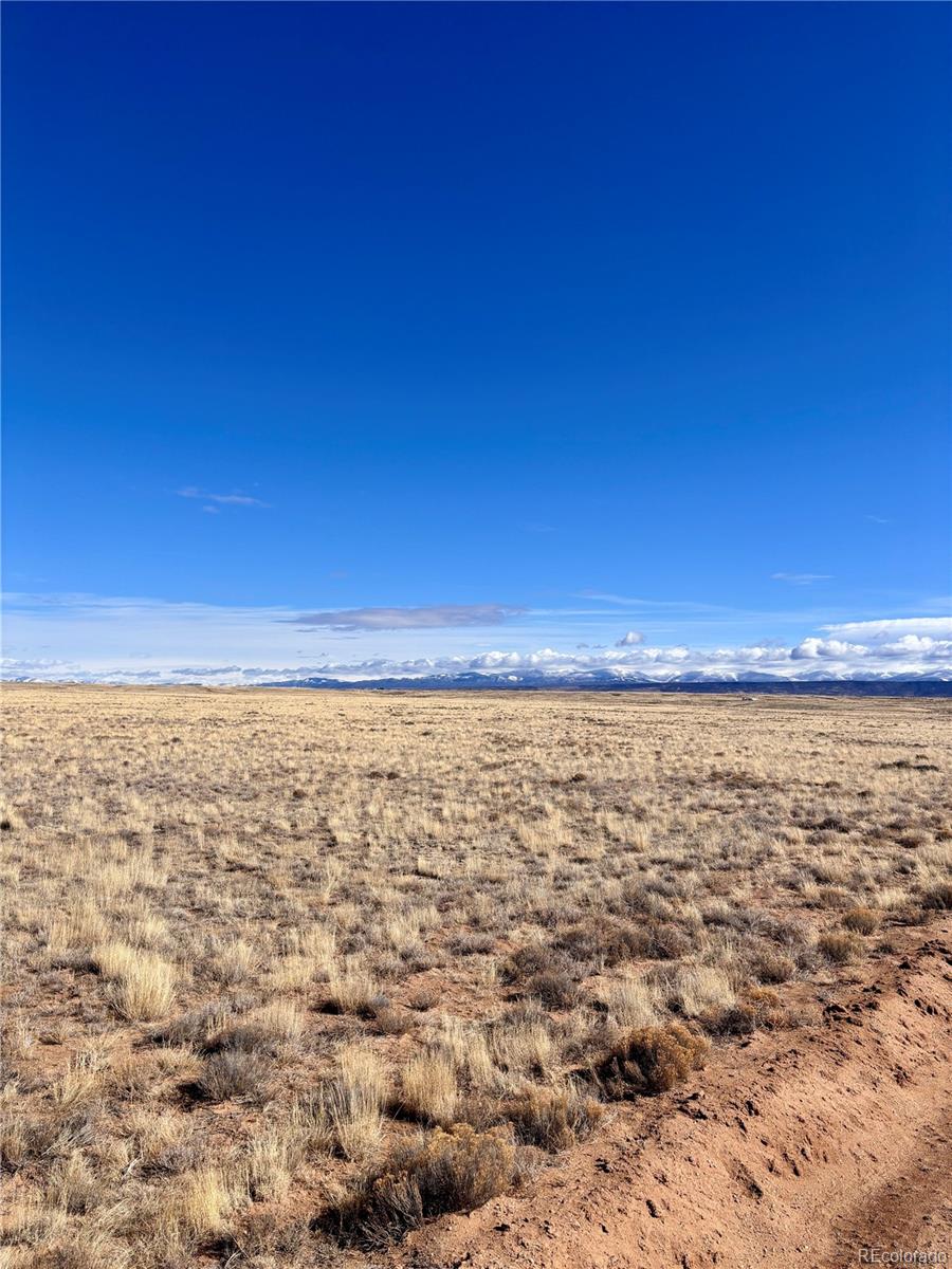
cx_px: 476
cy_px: 634
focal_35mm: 26
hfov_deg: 53.1
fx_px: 953
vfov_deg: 67.3
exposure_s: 1/5348
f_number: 1.6
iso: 50
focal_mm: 5.96
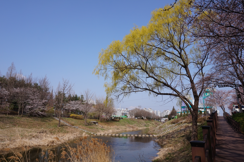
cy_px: 81
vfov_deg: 53.1
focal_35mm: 24
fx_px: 163
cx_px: 122
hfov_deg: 73.8
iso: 100
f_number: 14
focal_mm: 16
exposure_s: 1/125
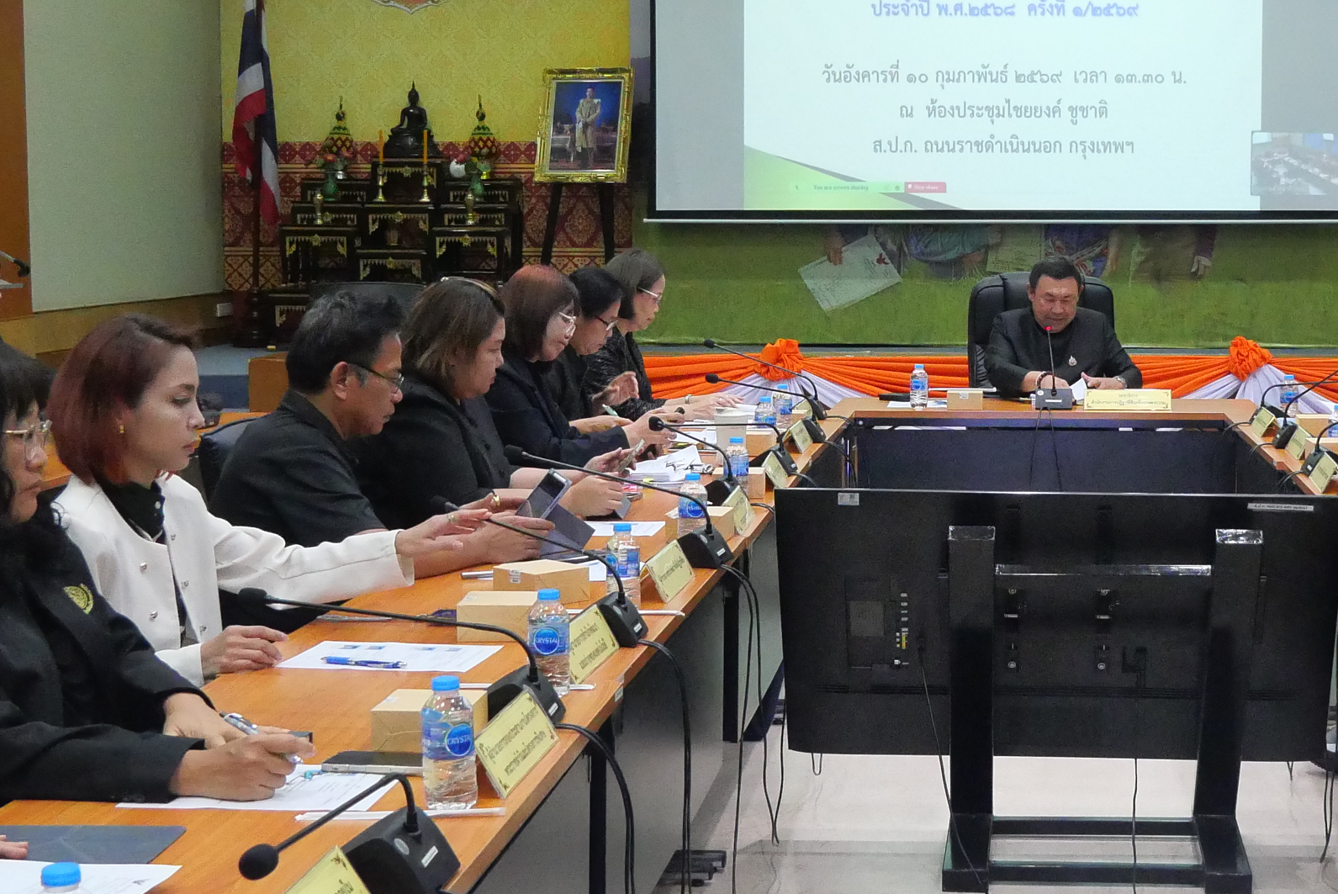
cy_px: 400
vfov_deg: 24.2
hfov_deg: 35.1
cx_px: 944
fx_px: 2083
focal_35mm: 56
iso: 3200
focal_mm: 12
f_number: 4
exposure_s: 1/200
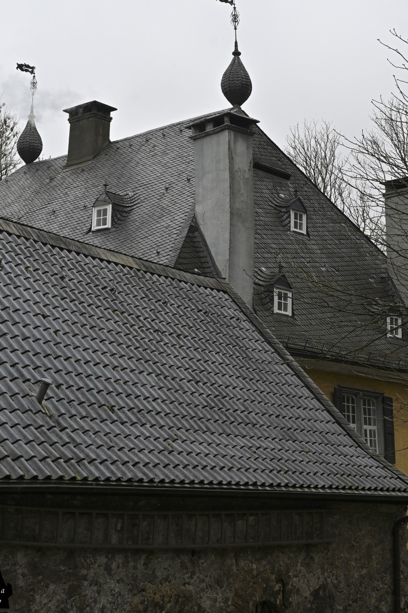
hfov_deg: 21.9
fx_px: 1055
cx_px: 192
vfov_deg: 32.2
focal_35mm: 62
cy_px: 211
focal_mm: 46
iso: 200
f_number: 6.3
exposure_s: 1/160
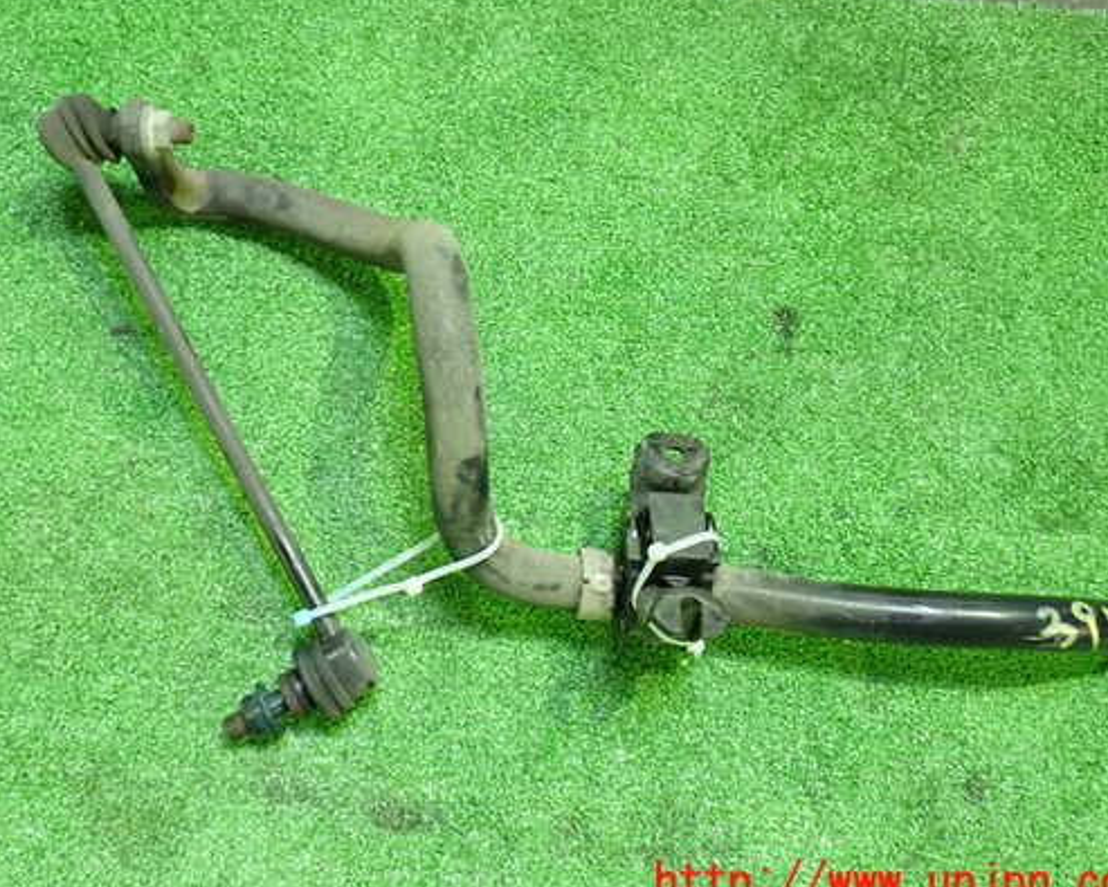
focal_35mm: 38
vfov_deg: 39.2
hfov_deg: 47.8
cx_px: 488
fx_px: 1247
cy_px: 406
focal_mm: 5.79
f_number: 2.4
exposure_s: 1/25
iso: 800
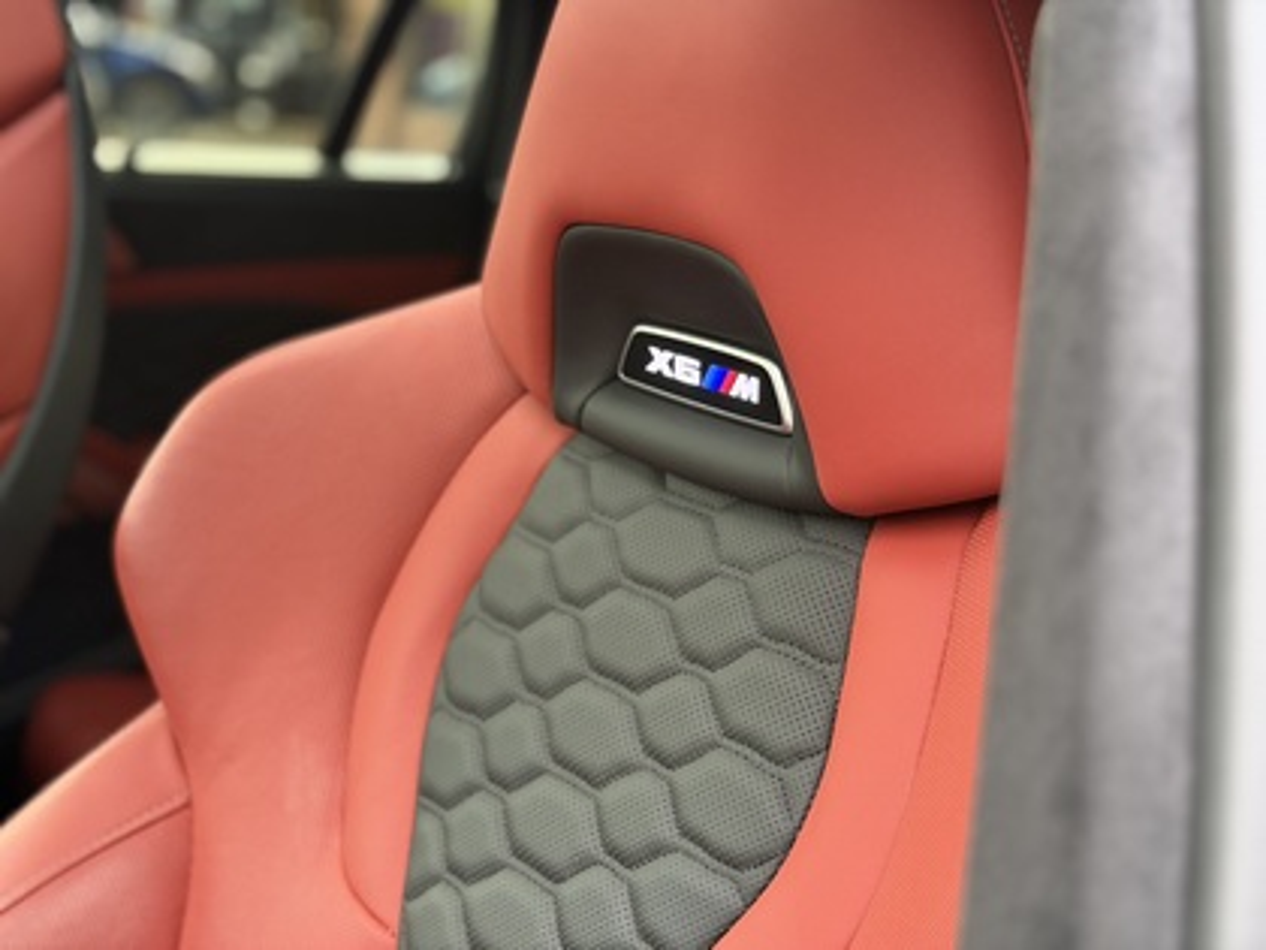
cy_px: 475
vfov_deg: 30.3
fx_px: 1755
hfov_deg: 39.7
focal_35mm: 48
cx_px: 633
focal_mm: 6.76
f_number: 1.78
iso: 320
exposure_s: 1/40
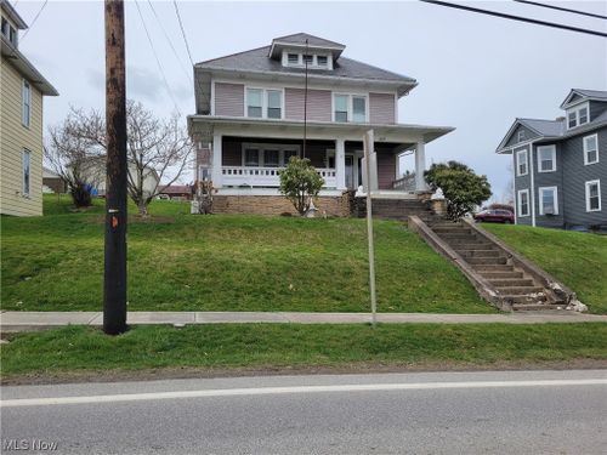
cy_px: 228
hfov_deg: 67.3
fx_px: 456
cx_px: 304
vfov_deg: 53.1
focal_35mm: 26
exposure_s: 1/2043
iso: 40
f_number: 1.8
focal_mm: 5.4
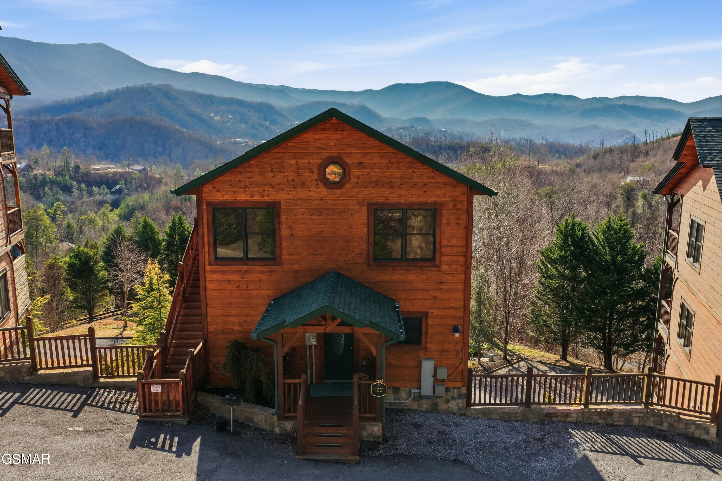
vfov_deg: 46.4
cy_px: 240
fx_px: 562
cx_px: 361
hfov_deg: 65.5
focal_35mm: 28
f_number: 2.8
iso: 400
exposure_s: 1/2000
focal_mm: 14.4
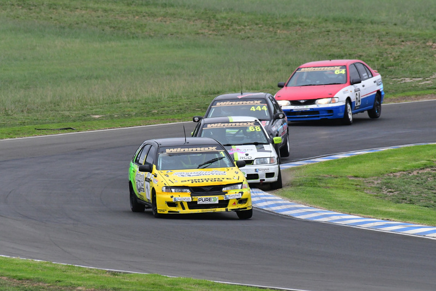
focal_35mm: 750
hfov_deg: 2.7
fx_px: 9086
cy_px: 146
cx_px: 218
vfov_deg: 1.8
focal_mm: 500
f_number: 10
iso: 2500
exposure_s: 1/640
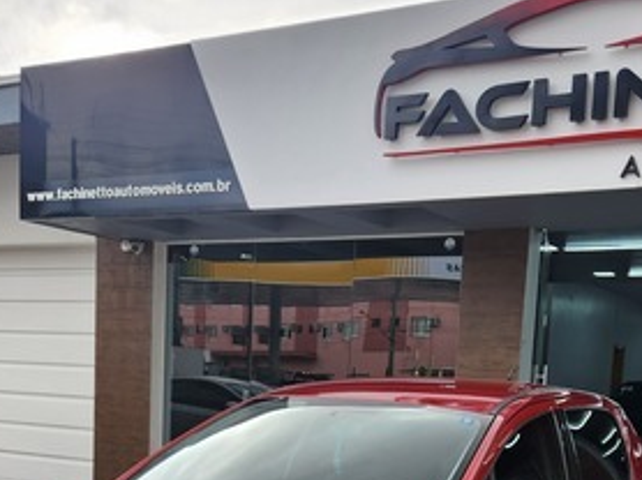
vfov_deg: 25.7
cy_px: 512
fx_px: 982
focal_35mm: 53
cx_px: 335
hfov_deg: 36.2
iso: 32
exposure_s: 1/180
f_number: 1.8
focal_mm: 5.4
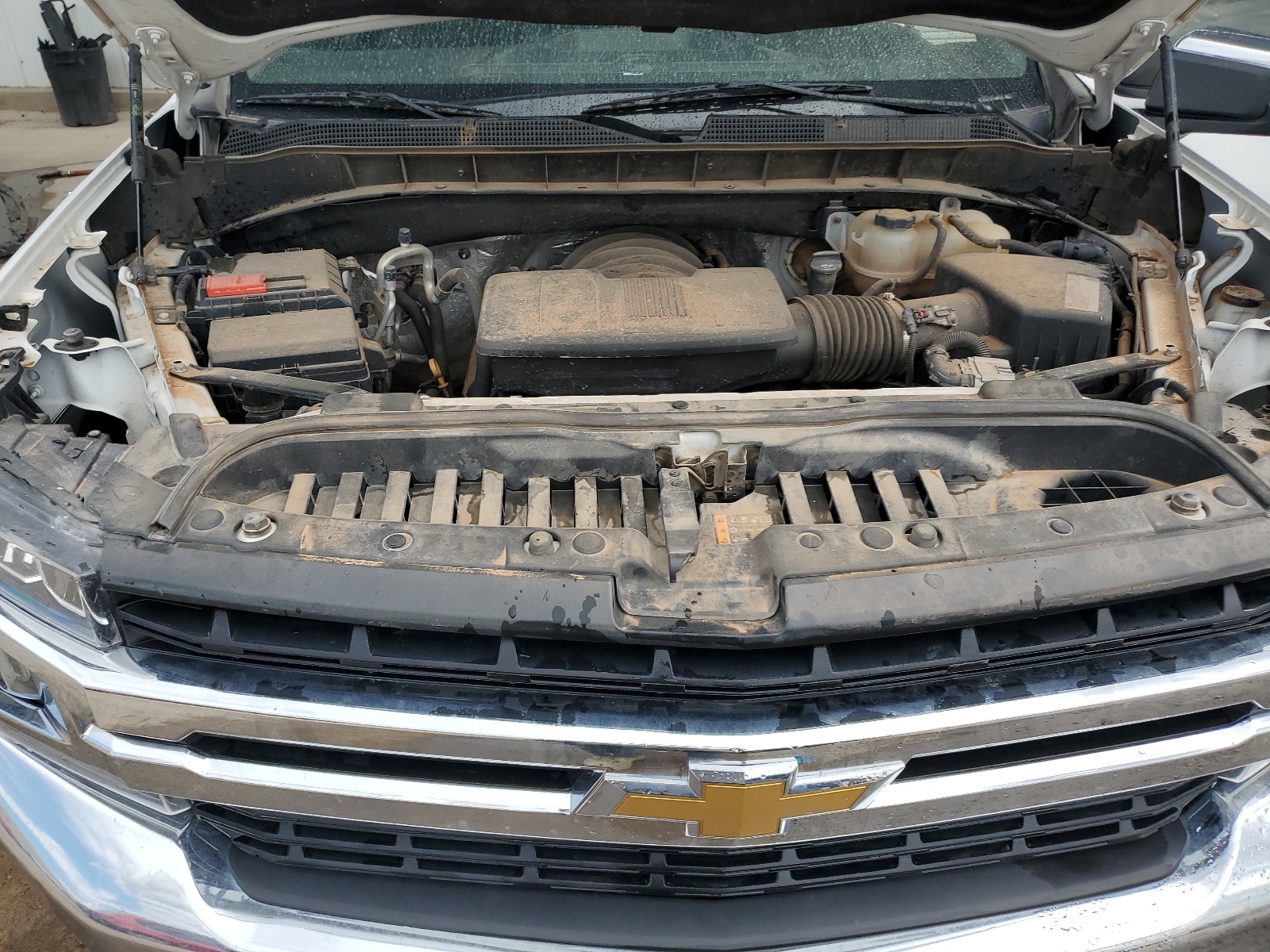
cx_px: 635
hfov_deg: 67.3
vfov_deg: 53.1
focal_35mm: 26
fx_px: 954
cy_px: 476
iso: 50
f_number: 1.5
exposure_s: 1/1250
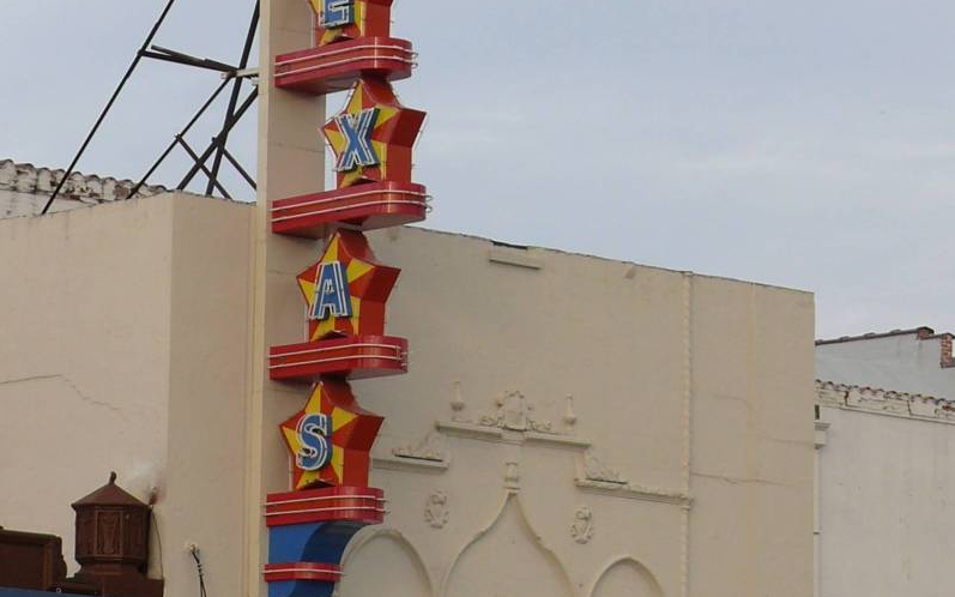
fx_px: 4945
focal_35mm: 190
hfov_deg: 11.0
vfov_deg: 6.9
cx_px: 478
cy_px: 378
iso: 100
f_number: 4.5
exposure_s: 1/200
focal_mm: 15.8
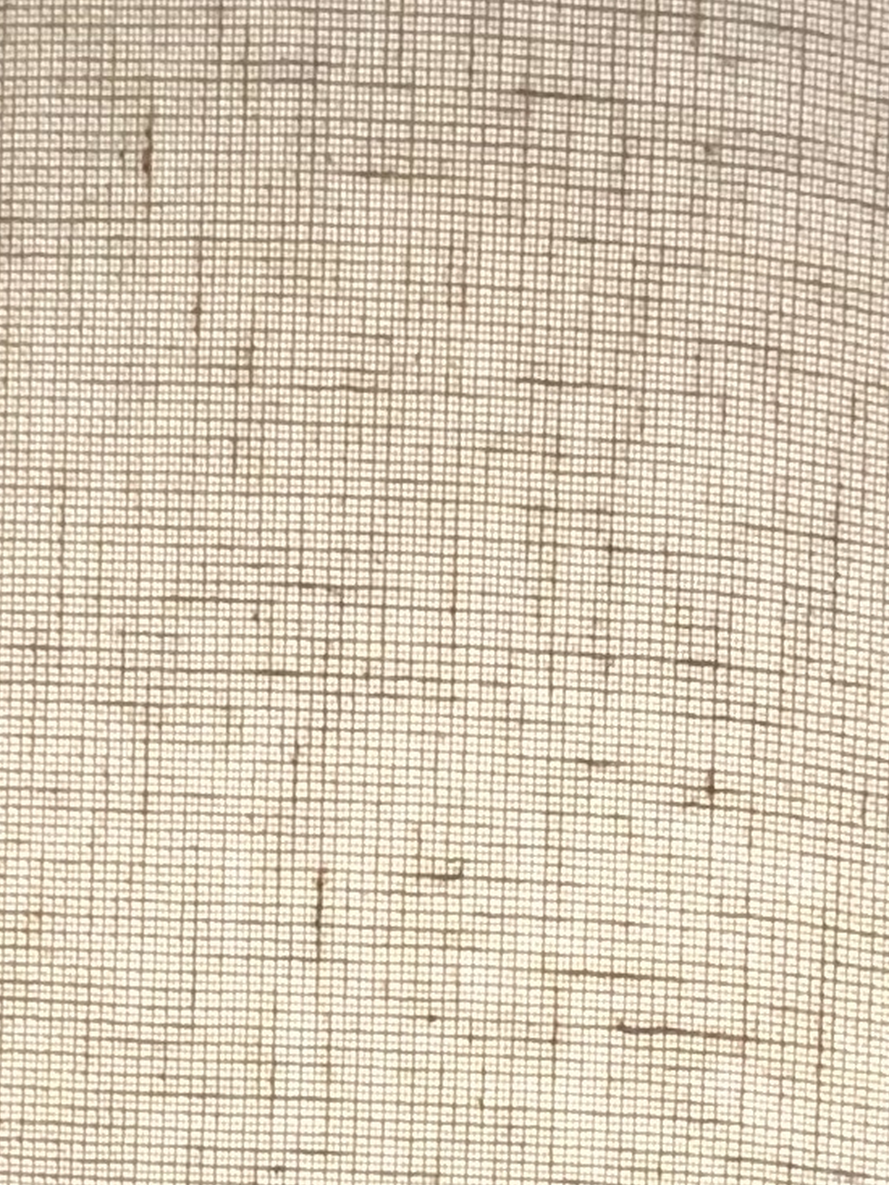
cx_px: 973
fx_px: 9790
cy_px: 2672
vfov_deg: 6.6
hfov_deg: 5.2
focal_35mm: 286
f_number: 2.4
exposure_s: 1/50
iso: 20
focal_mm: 6
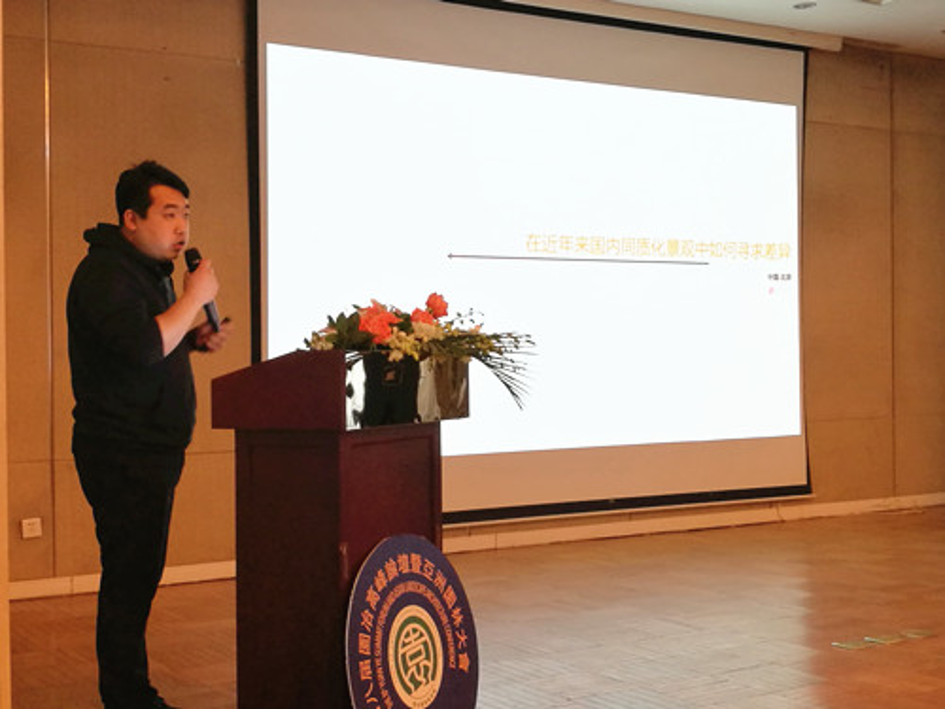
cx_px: 472
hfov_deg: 38.9
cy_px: 354
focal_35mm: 49
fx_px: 1338
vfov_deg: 29.7
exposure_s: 1/8.57
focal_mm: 4.5
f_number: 2.2
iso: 250
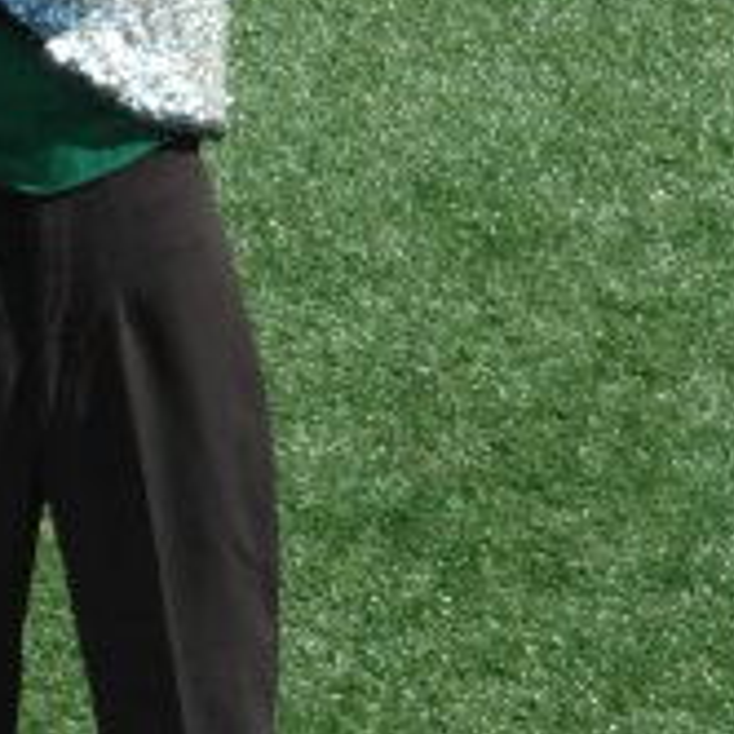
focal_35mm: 1837
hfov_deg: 1.0
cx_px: -99
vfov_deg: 1.0
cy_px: -49
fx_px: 44069
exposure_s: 1/640
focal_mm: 400
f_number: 5.6
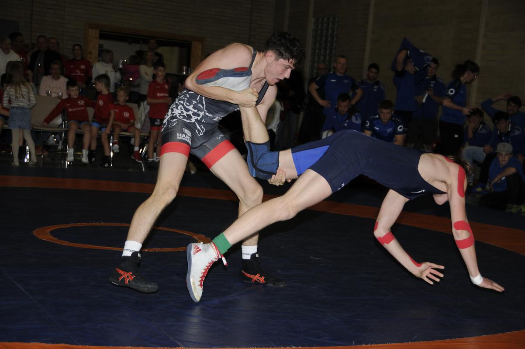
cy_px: 174
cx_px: 262
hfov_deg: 28.1
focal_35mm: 72
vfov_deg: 18.9
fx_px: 1049
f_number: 4.5
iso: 250
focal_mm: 48
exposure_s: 1/100
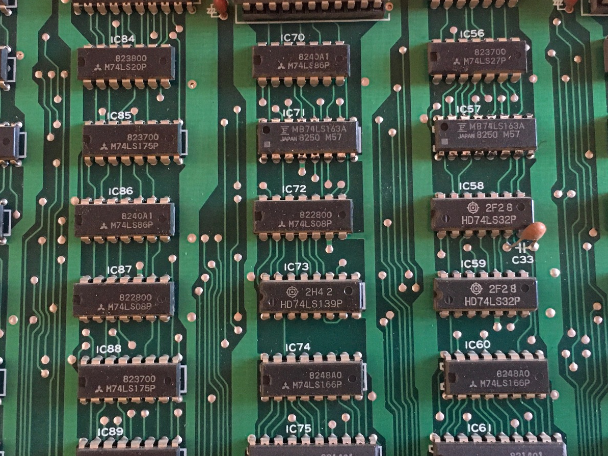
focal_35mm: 49
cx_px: 295
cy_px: 184
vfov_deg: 29.6
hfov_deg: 38.9
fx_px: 861
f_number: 2.2
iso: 200
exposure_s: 1/25
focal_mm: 4.15
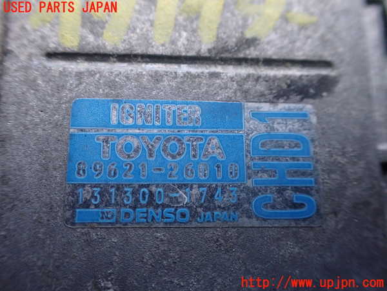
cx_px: 194
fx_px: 335
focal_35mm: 30
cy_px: 146
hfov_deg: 60.0
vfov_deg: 46.8
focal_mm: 5.4
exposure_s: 1/30
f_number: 2.3
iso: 800
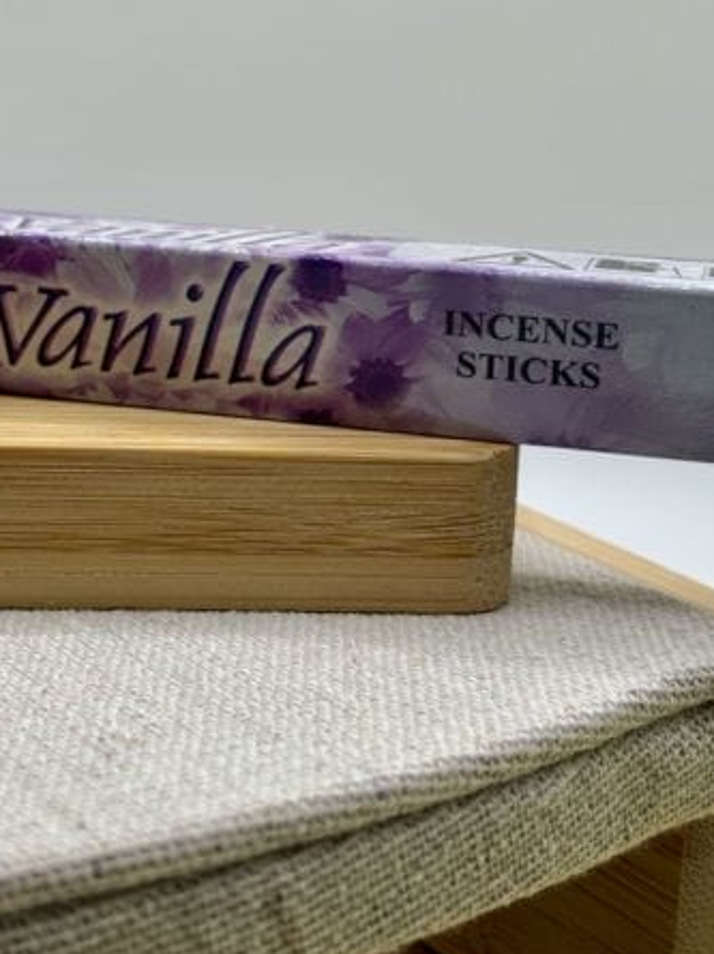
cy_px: 355
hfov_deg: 18.8
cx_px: 206
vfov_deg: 25.0
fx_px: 2148
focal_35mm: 78
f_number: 1.6
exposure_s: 1/319
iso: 32
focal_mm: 5.96
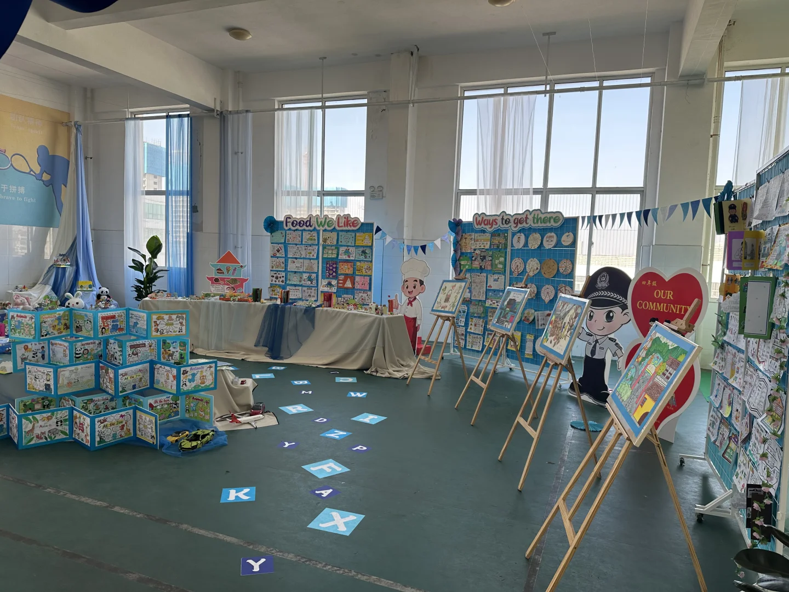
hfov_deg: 71.6
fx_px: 547
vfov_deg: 56.8
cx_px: 394
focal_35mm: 24
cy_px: 296
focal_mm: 6.86
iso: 80
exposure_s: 1/396
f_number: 1.78
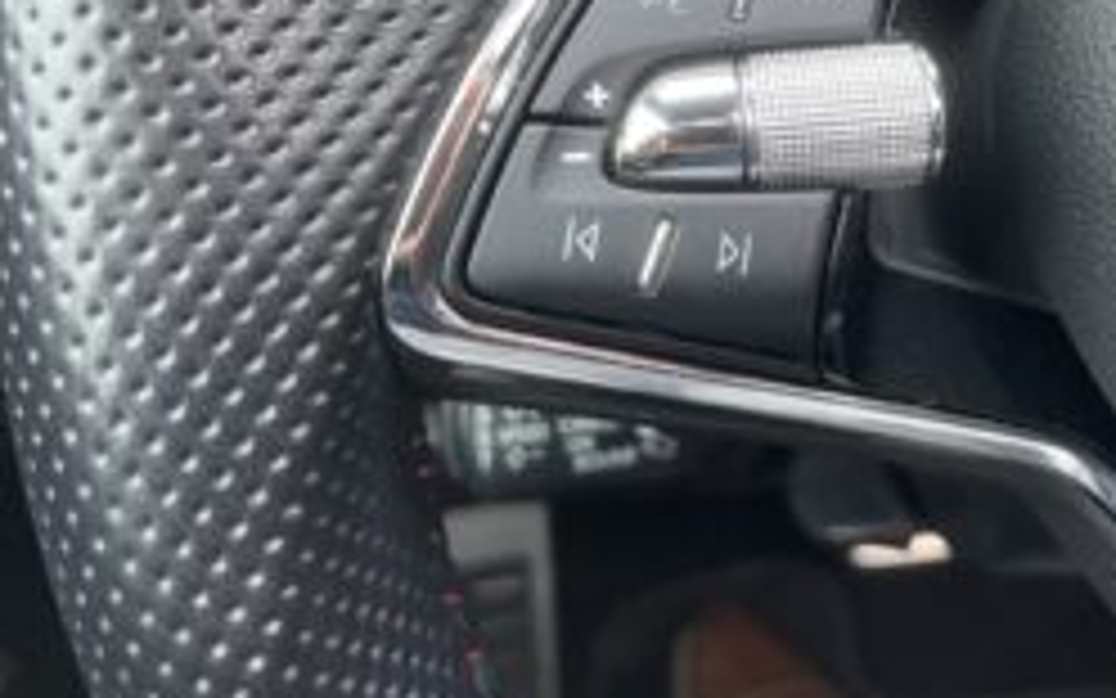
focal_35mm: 40
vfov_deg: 31.0
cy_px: 113
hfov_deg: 48.2
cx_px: 770
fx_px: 1217
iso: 200
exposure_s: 1/53
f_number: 1.6
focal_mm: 4.2
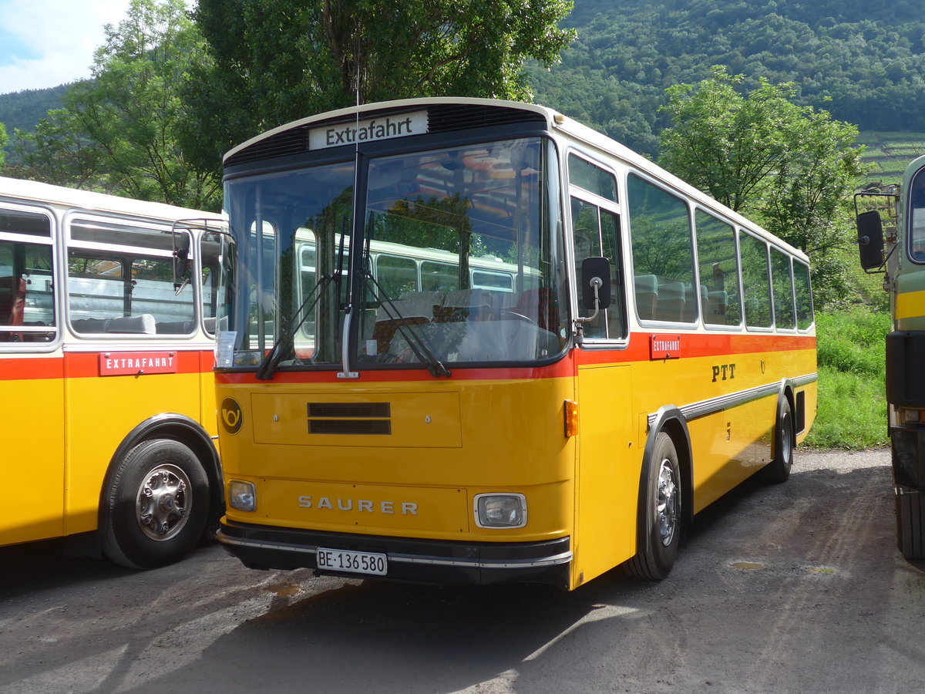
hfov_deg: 51.4
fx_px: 962
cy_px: 347
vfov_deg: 39.7
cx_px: 462
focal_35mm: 36
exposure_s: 1/800
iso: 80
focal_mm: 7.5
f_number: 2.8
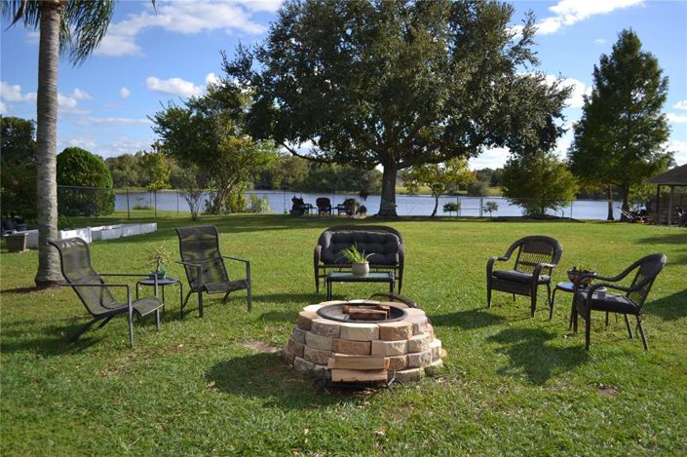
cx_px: 344
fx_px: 515
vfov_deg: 47.9
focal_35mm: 27
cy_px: 228
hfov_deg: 67.4
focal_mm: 18
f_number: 3.5
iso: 100
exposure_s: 1/800
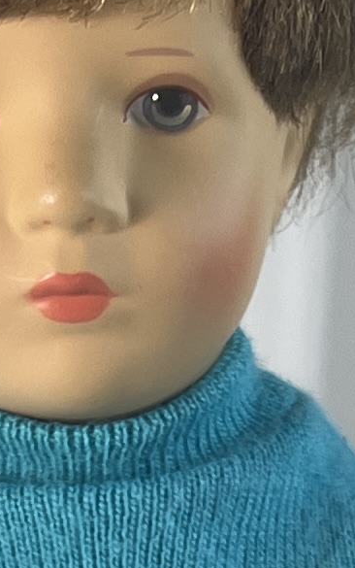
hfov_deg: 6.9
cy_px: 908
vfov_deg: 10.6
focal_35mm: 190
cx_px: 156
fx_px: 2939
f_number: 1.5
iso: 40
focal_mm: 5.7
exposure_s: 1/100
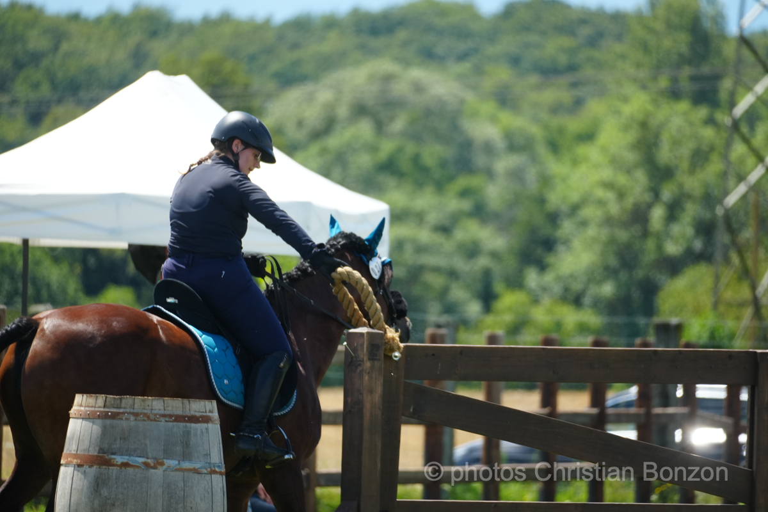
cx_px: 384
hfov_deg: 4.1
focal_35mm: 498
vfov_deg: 2.8
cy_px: 256
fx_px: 10623
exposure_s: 1/1000
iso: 500
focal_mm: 332
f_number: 6.3
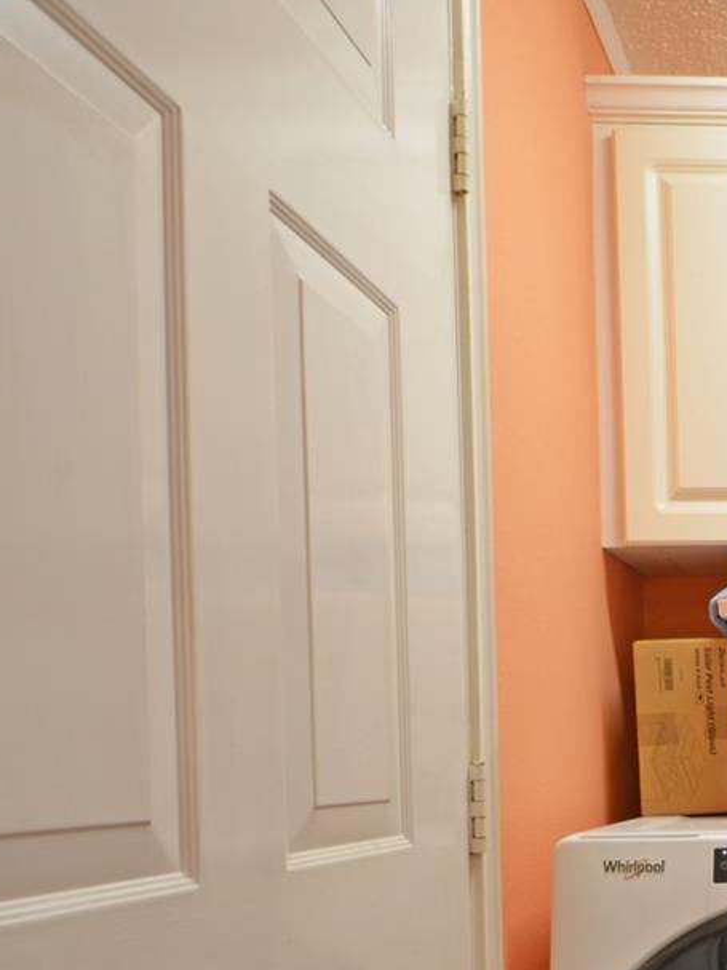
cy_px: 788
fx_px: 1064
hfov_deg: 29.5
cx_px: 971
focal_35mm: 38
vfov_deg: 46.2
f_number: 13
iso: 100
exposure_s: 1
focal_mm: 10
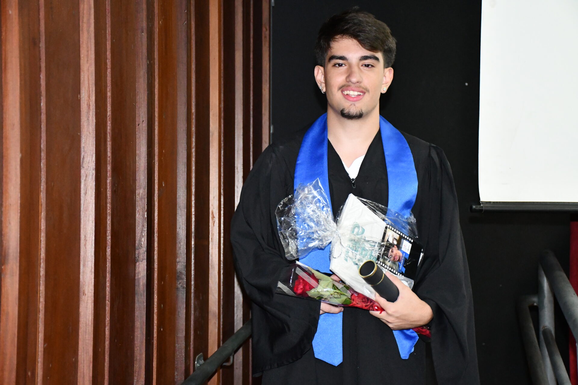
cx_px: 289
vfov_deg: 18.9
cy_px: 192
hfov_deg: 28.1
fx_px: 1156
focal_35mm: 72
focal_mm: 48
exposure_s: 1/60
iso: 6400
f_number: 4.5
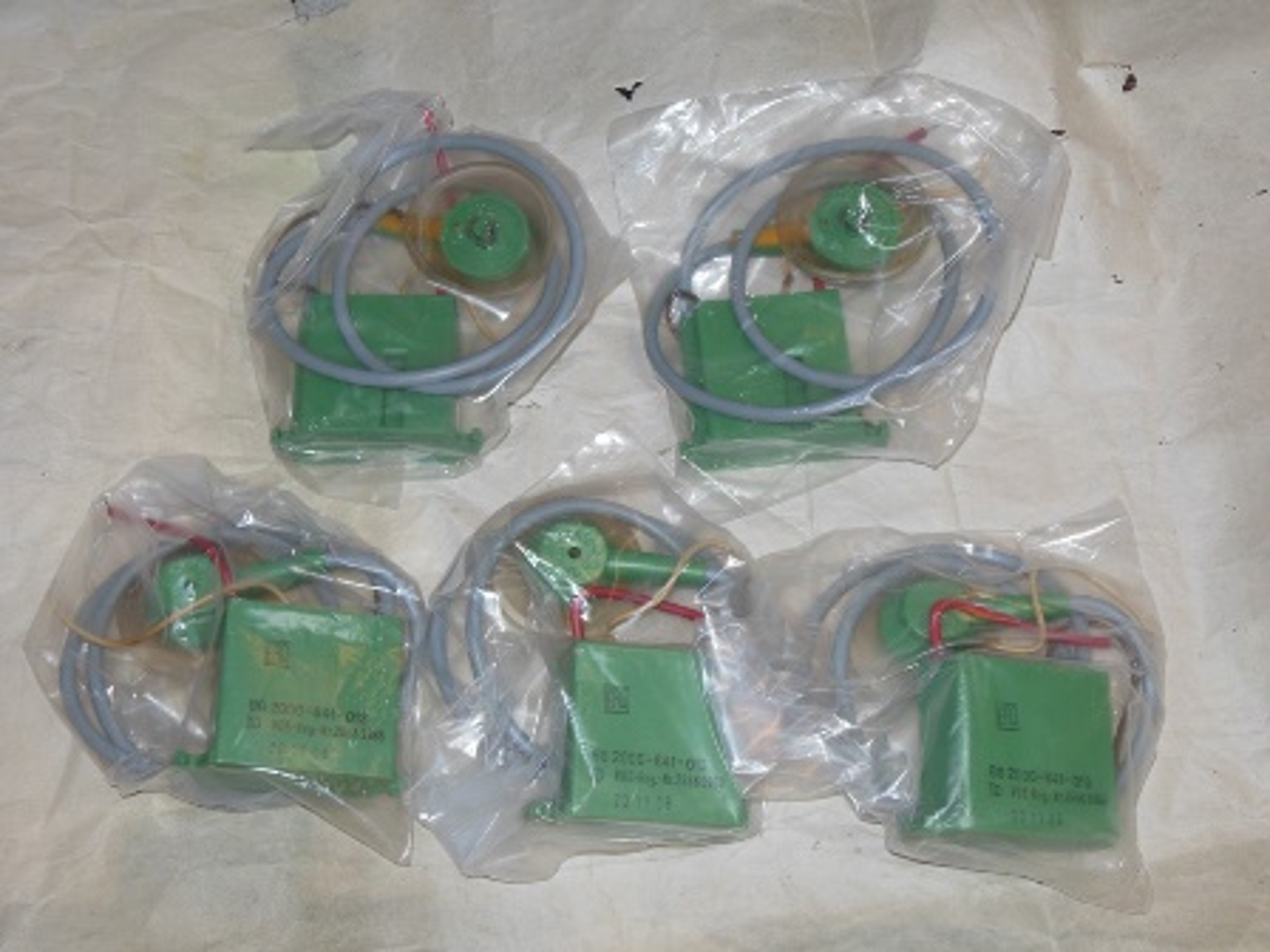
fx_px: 1834
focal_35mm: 50
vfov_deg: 29.1
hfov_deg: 38.2
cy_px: 476
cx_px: 635
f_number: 4
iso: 125
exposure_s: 1/60
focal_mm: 8.9
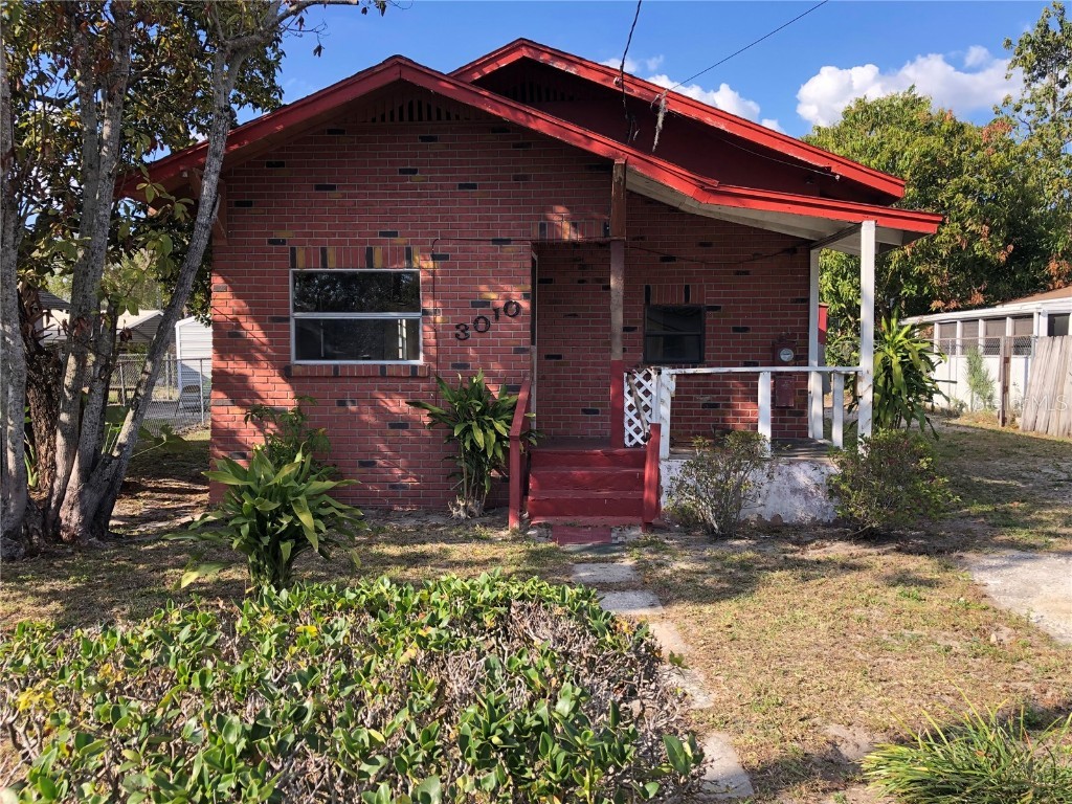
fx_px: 867
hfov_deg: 63.4
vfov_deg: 49.7
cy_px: 402
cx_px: 536
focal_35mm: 28
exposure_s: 1/539
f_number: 1.8
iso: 20
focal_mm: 3.99
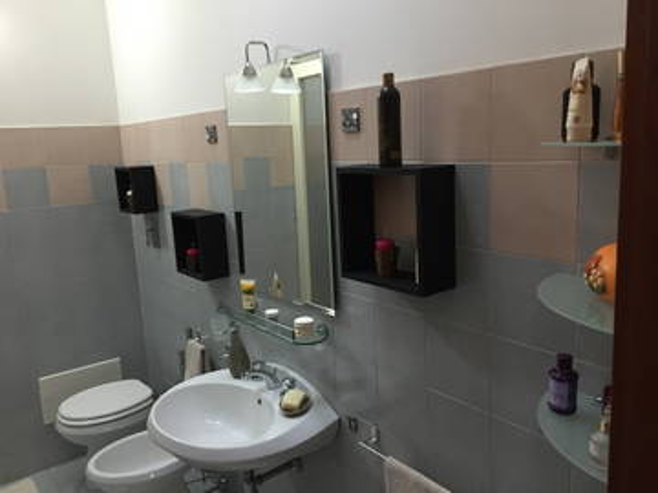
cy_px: 246
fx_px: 551
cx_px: 329
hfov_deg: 61.7
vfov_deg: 48.2
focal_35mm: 29
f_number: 2.2
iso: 160
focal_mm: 4.15
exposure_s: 1/33
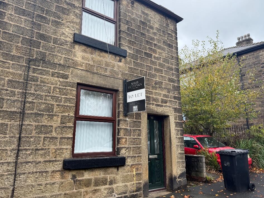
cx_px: 125
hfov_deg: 67.2
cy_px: 92
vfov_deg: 53.0
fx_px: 198
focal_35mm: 26
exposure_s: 1/543
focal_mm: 6.76
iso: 100
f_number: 1.78
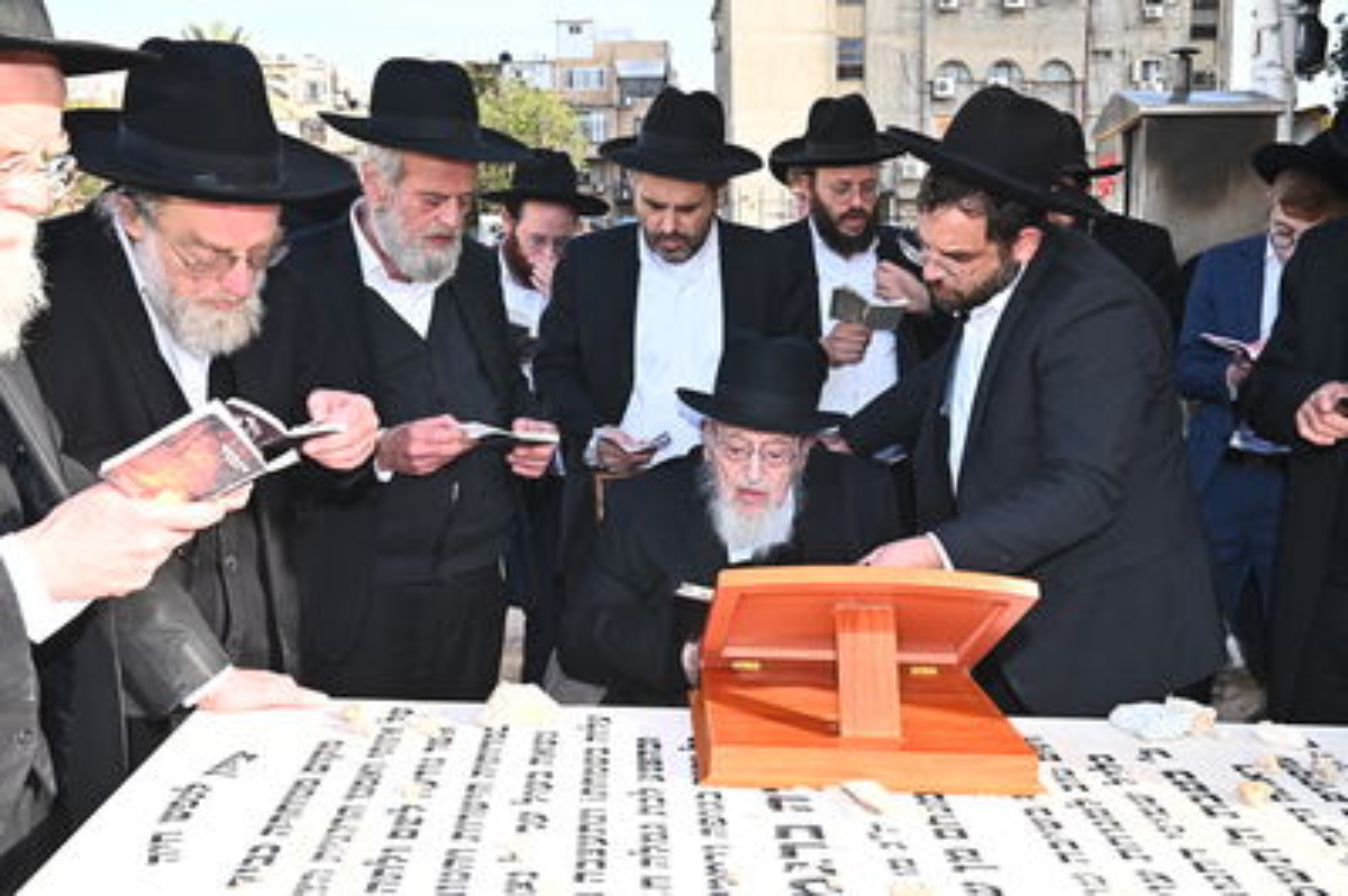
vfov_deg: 38.8
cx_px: 674
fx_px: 1272
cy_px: 448
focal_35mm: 34
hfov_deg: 55.8
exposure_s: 1/200
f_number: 14
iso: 800
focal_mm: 34
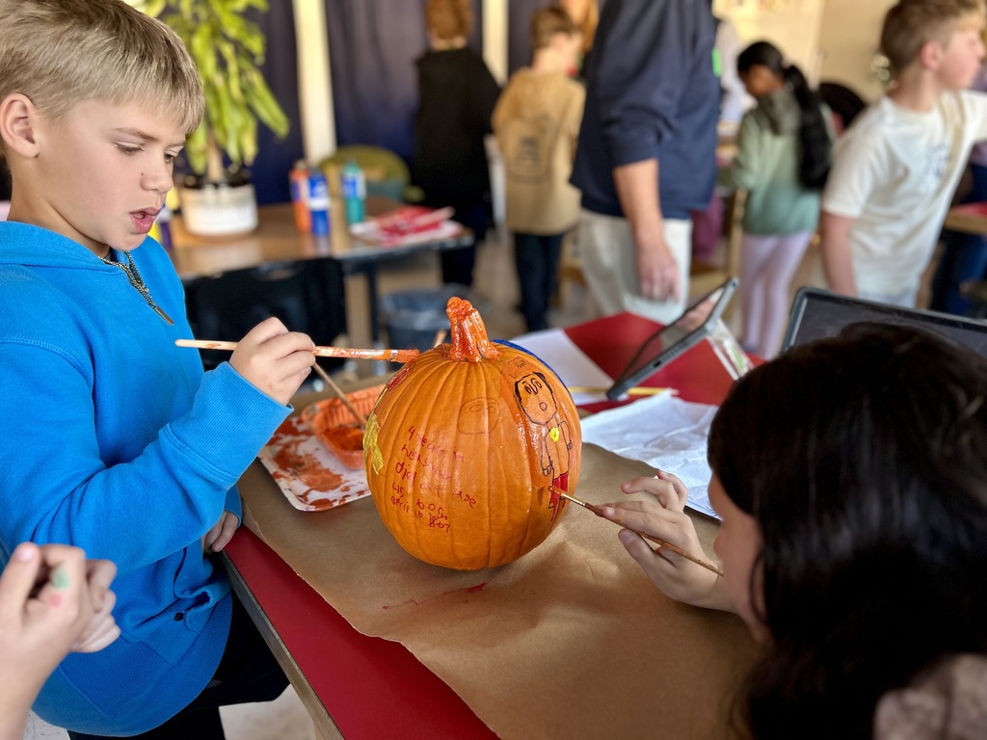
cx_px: 494
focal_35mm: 26
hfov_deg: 67.3
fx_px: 741
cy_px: 370
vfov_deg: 53.1
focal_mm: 5.7
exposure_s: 1/120
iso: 100
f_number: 1.5
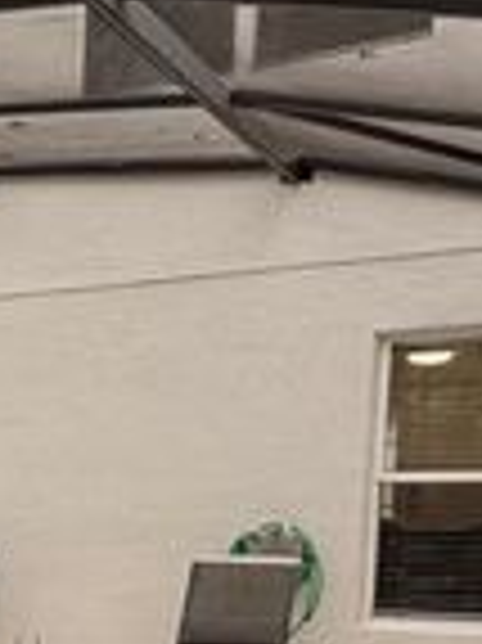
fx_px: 1283
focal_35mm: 69
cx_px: -489
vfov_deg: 26.9
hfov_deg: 16.3
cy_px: 612
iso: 80
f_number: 2.2
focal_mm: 2.22
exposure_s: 1/99
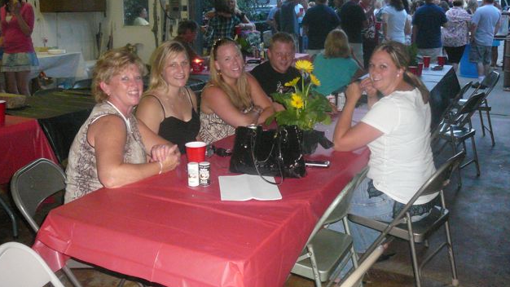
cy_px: 112
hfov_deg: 51.6
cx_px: 257
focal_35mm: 39
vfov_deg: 30.3
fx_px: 527
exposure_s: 1/30
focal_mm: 5.2
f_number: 2.8
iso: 400
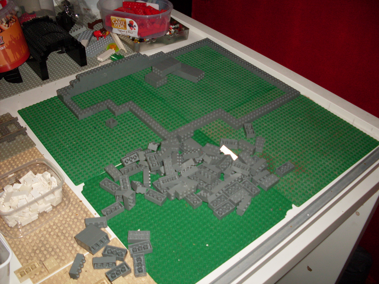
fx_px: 416
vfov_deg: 37.7
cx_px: 190
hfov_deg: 49.0
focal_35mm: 38
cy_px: 142
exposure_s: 1/45
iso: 100
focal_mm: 6.3
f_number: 2.8
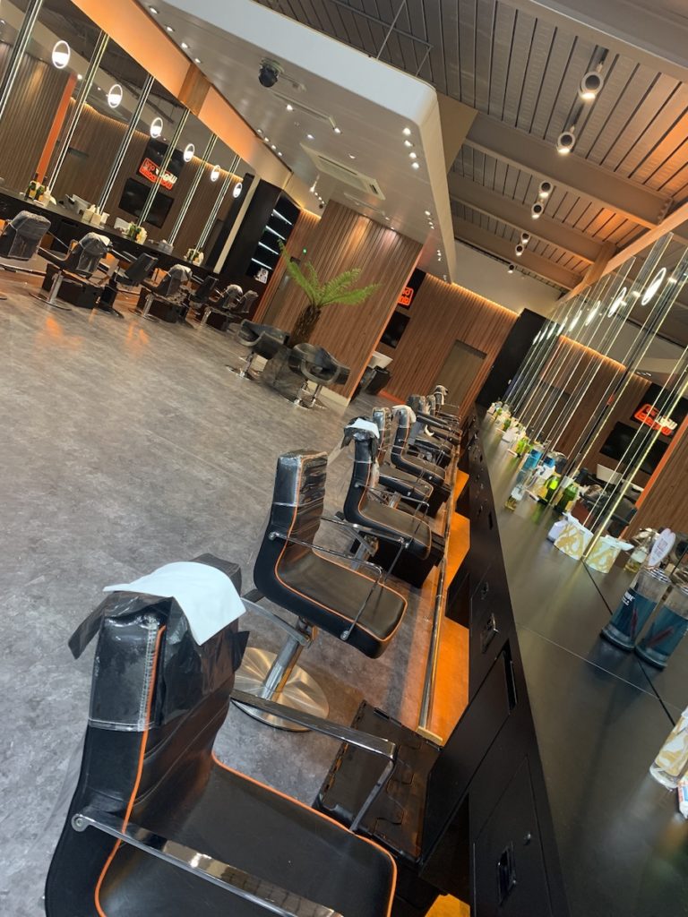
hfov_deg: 53.1
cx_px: 344
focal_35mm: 26
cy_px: 458
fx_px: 689
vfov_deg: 67.3
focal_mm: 4.25
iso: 250
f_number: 1.8
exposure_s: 1/50
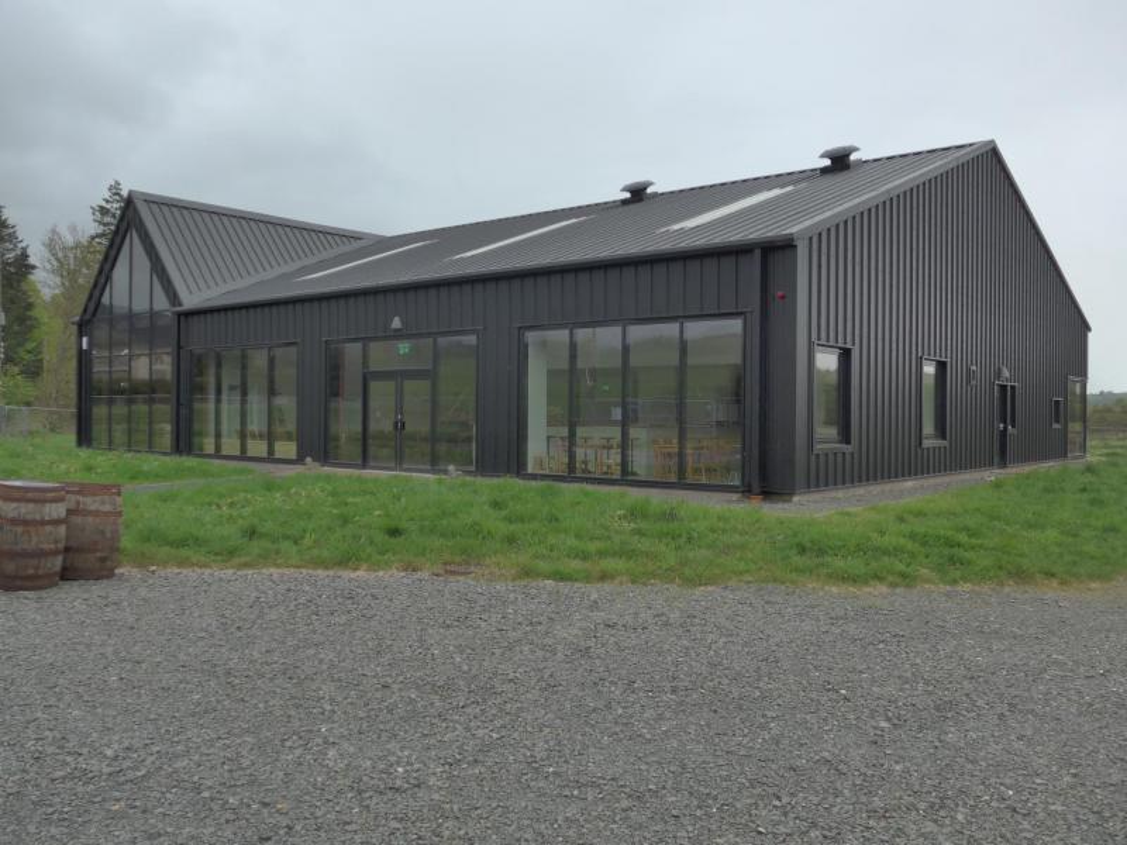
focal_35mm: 30
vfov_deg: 46.8
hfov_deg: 60.0
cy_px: 422
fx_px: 977
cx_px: 564
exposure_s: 1/640
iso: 160
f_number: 2.2
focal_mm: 6.5
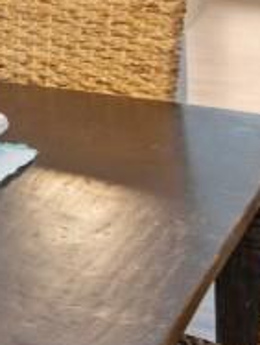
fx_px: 1327
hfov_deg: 6.8
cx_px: -948
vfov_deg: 13.4
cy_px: -255
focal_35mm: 133
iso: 100
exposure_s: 1/2
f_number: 4.8
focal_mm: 11
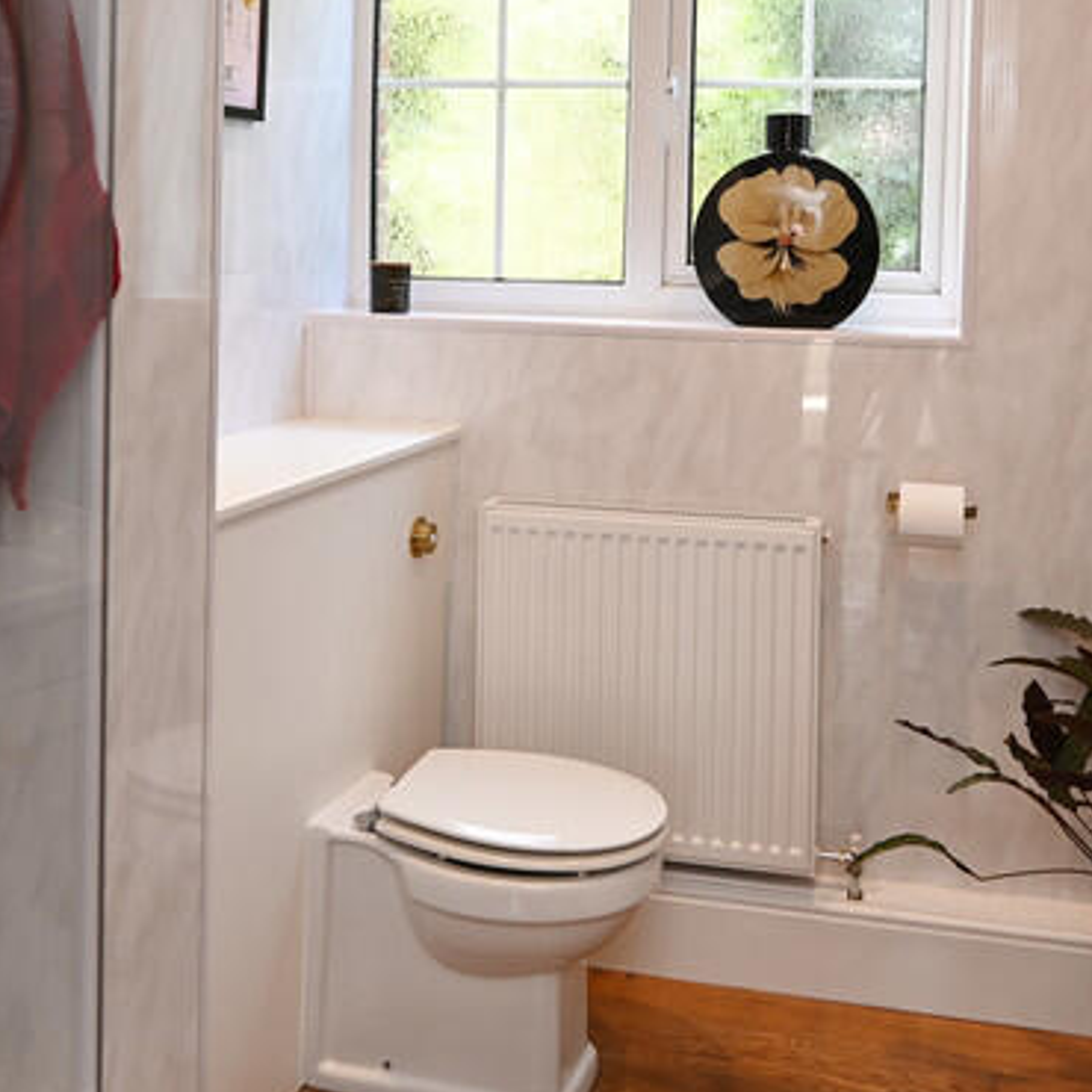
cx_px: 578
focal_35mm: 40
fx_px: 1428
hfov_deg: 41.8
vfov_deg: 40.6
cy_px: 264
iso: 220
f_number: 4
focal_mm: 17
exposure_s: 1/60
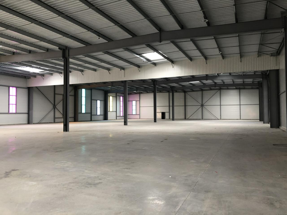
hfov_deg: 63.4
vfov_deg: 49.7
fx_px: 232
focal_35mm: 28
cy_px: 108
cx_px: 144
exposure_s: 1/24
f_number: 1.8
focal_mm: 3.99
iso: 40
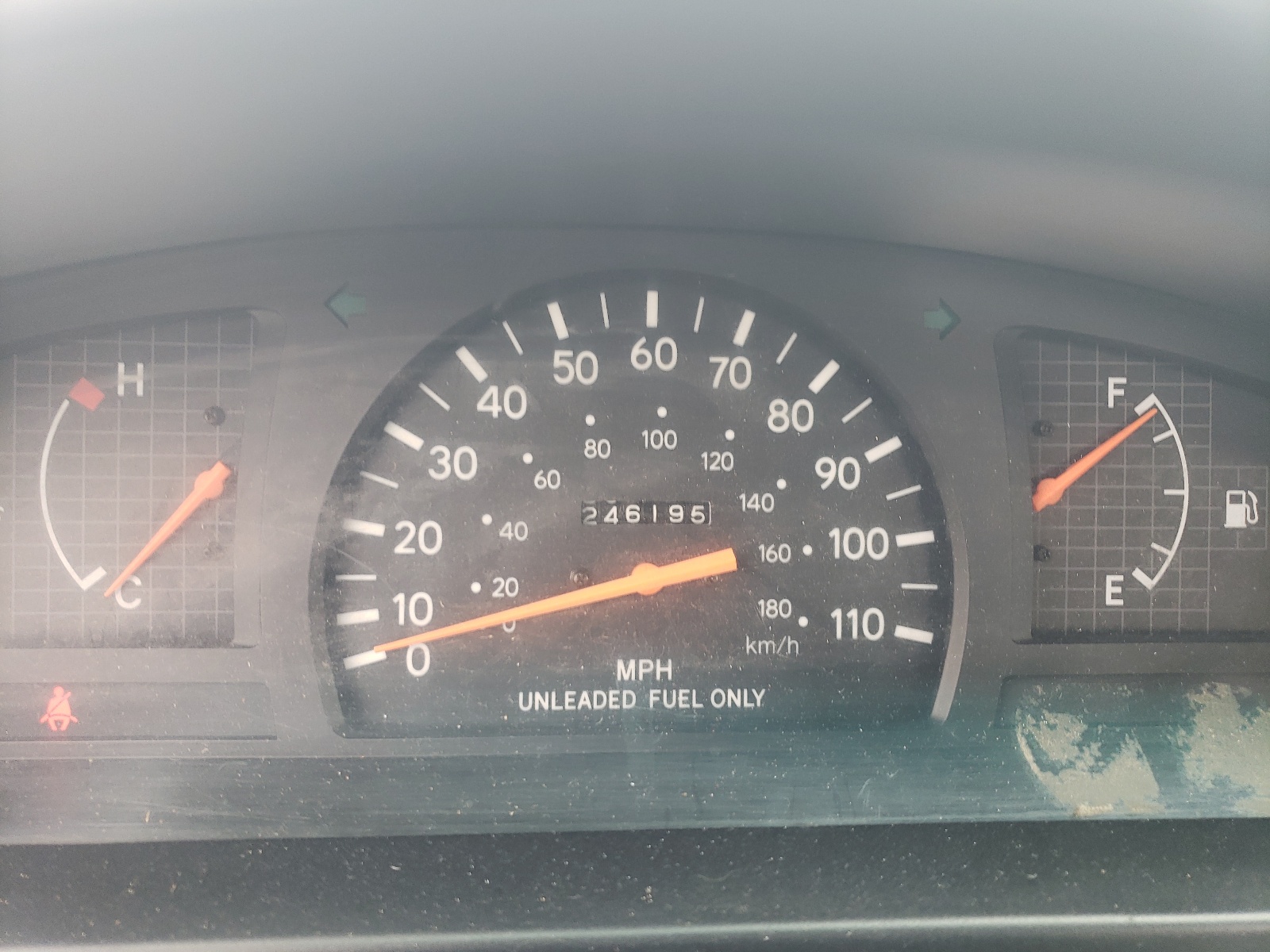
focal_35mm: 26
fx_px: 954
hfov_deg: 67.3
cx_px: 635
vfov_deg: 53.1
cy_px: 476
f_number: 1.5
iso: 68
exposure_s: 1/60.2
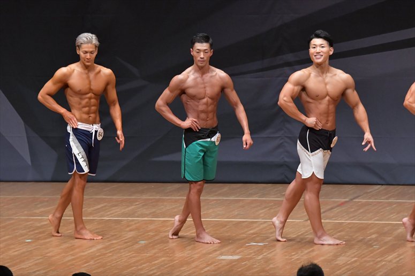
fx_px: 2765
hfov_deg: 8.6
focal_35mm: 240
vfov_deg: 5.7
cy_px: 138
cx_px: 208
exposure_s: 1/400
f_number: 5.6
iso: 6400
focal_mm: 160
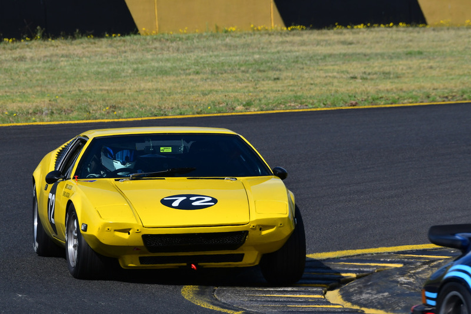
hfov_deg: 4.0
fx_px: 6675
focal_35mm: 510
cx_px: 236
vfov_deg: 2.7
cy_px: 157
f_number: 10
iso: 250
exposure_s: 1/640
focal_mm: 340
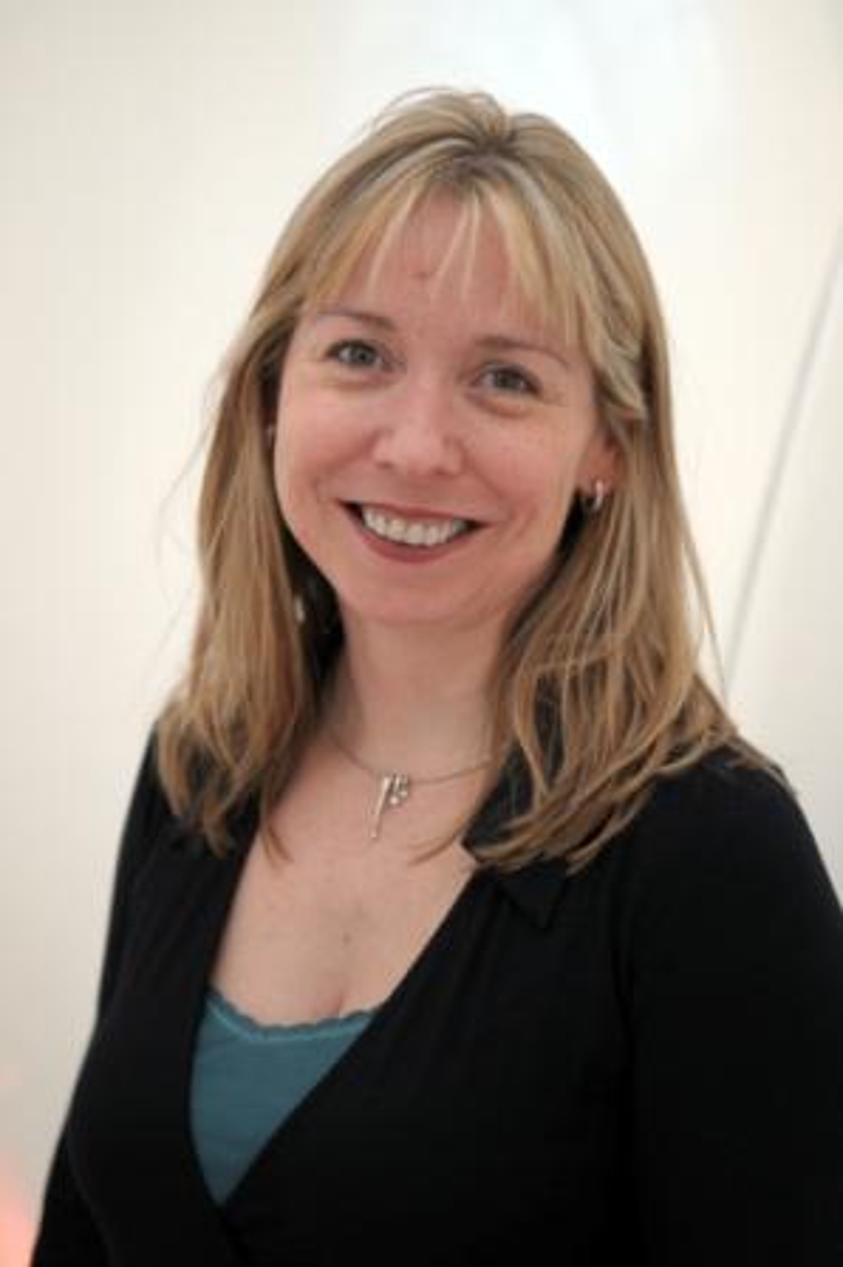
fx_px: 2902
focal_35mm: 82
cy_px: 634
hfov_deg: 16.5
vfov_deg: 24.6
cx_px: 422
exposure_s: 1/80
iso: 400
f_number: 2.8
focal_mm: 55
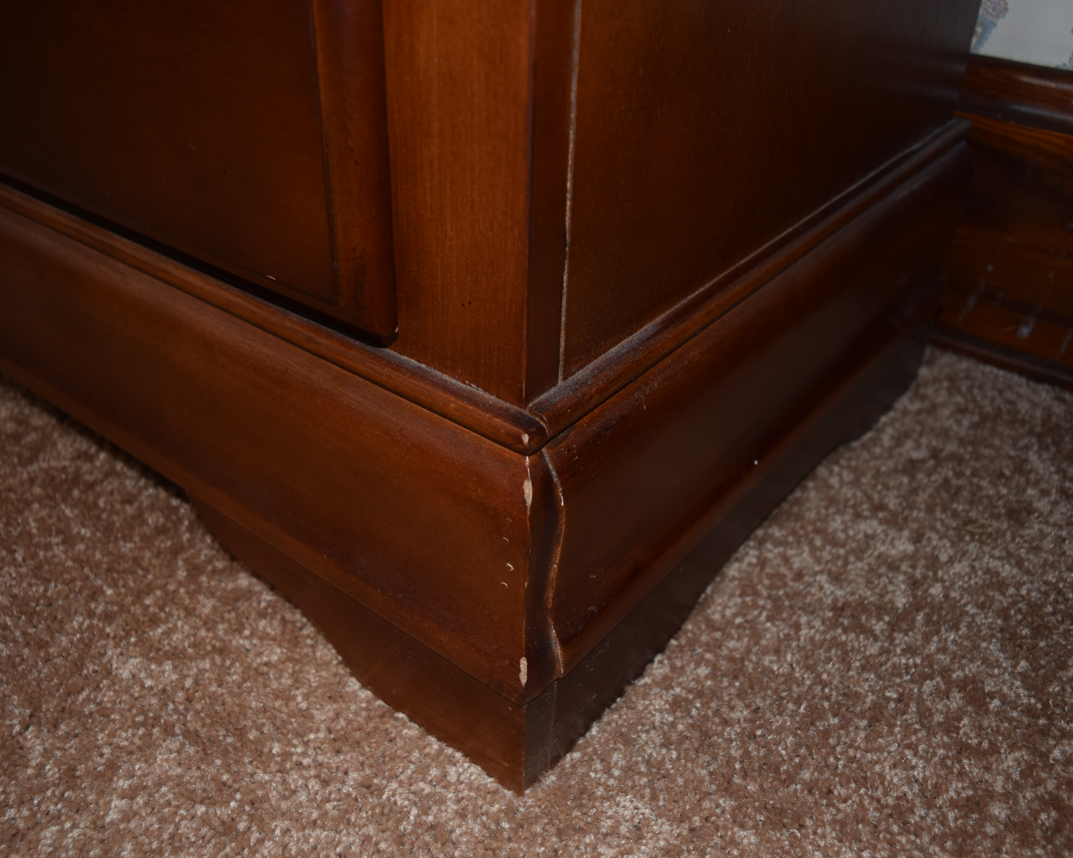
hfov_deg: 52.8
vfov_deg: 43.4
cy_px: 428
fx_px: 1080
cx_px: 493
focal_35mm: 34
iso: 450
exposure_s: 1/20
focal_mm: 20
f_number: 3.5
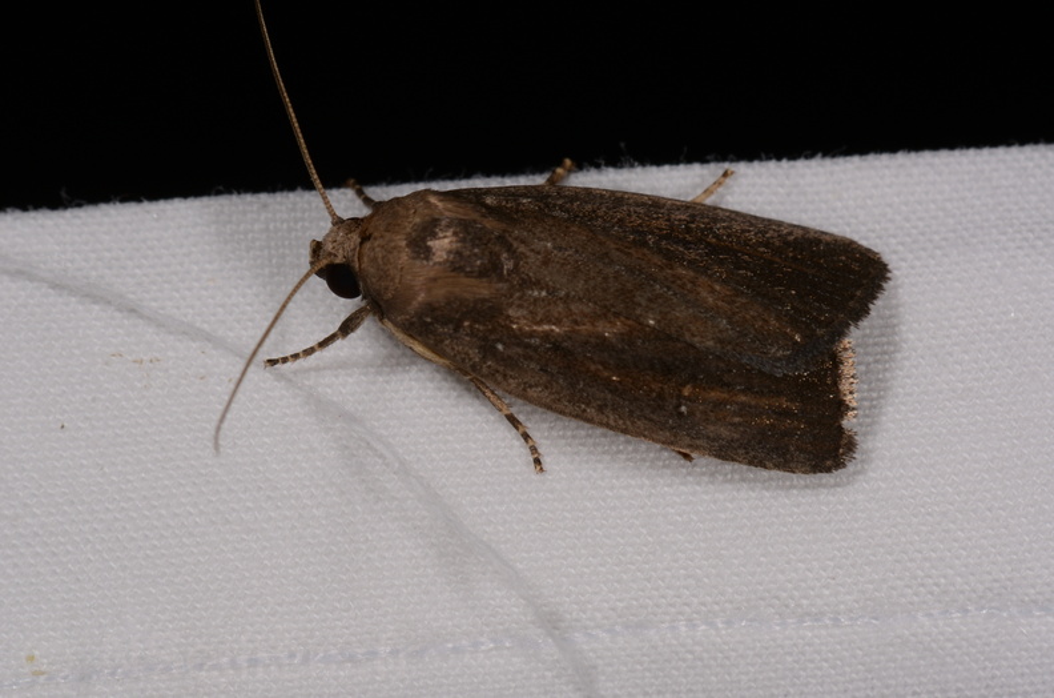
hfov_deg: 16.1
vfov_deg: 10.7
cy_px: 349
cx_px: 527
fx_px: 3724
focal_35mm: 128
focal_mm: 85
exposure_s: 1/60
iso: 100
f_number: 25
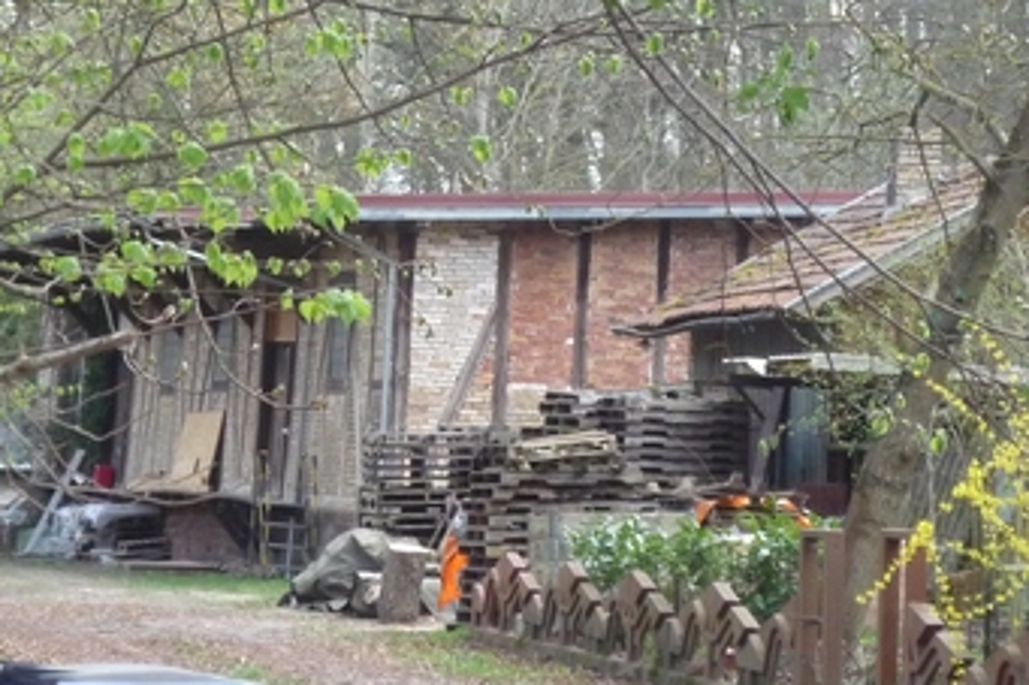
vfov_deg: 8.7
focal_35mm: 158
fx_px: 4514
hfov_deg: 13.0
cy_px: 365
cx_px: 522
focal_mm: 13.6
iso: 320
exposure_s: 1/100
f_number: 5.6
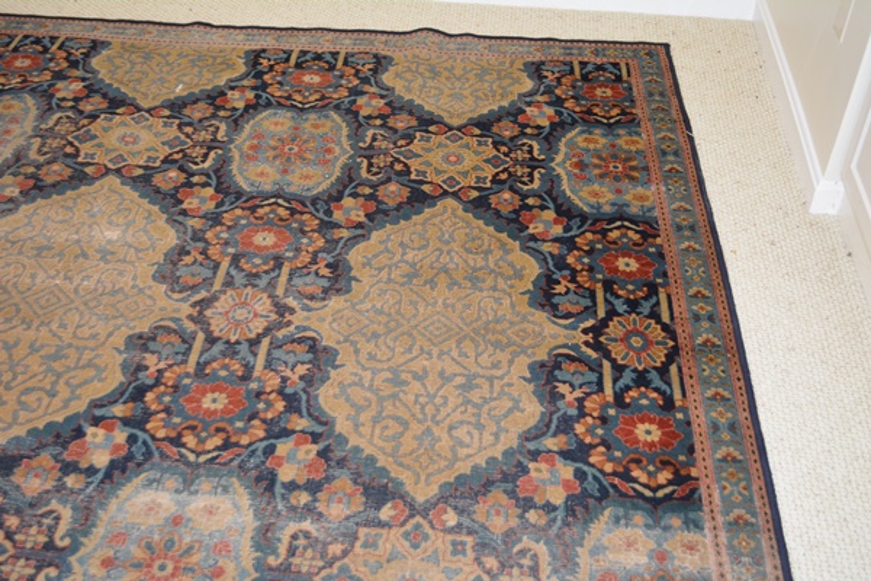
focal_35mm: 39
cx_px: 436
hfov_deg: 49.6
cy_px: 290
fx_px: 944
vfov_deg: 34.2
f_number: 4.2
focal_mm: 26
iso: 1250
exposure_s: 1/60
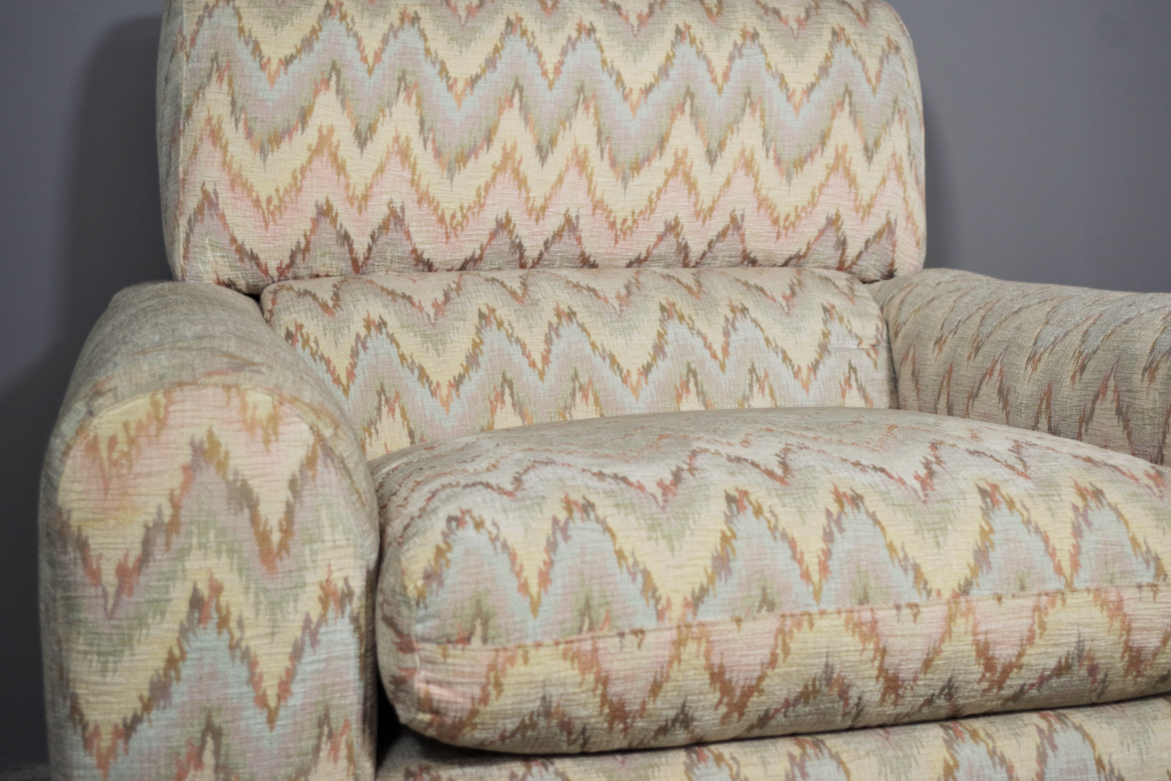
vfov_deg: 27.5
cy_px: 332
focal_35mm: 49
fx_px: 1594
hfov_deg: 40.2
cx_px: 677
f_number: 4
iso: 200
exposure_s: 1/60
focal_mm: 28.13
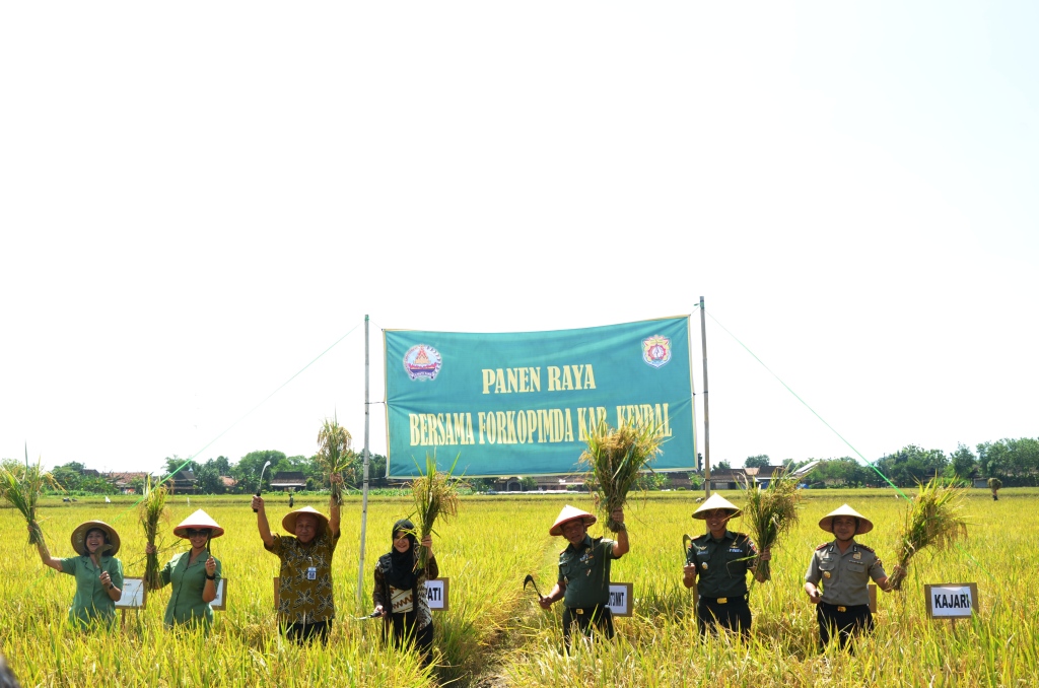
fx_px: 1123
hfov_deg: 49.6
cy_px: 344
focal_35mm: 39
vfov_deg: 34.1
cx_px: 520
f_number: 7.1
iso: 100
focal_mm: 26
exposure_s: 1/125
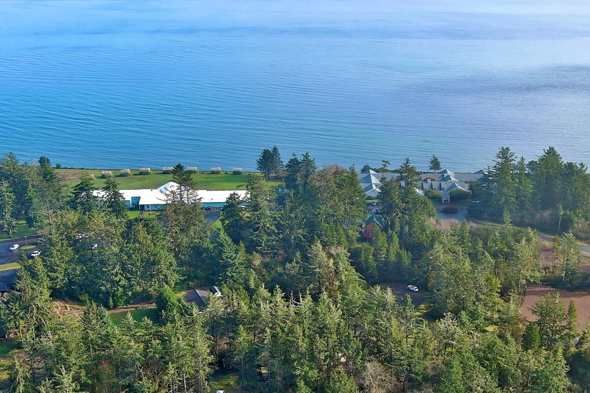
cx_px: 338
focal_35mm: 48
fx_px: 786
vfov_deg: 27.8
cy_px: 278
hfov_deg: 41.0
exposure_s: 1/604
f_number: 2.8
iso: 100
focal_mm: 10.57
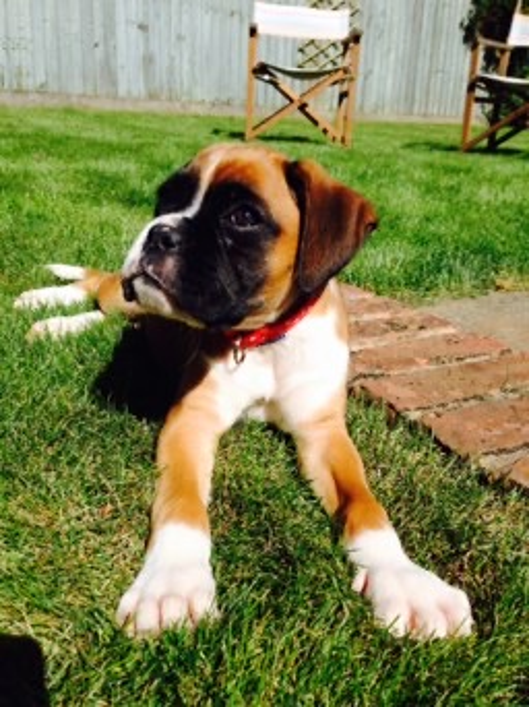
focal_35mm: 33
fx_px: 673
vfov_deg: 55.4
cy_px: 354
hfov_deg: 42.9
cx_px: 264
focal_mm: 4.13
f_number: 2.4
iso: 50
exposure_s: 1/1869
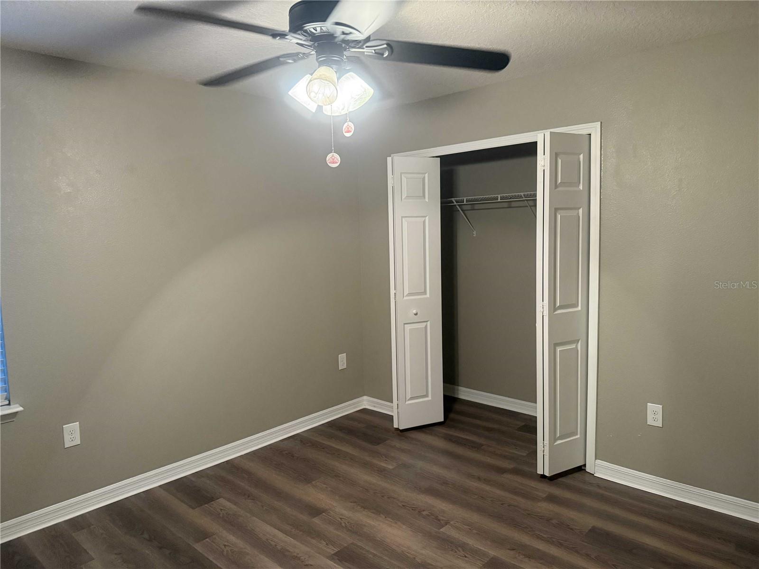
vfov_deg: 56.8
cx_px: 380
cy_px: 284
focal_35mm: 24
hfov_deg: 71.6
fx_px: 526
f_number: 1.78
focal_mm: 6.76
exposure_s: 1/60
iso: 640
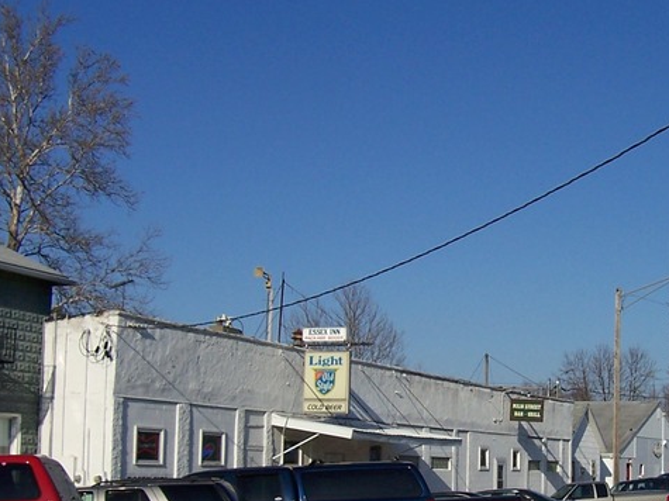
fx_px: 1275
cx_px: 511
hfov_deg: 28.9
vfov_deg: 22.1
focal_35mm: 66
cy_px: 340
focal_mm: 5.6
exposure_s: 1/1000
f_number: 5.6
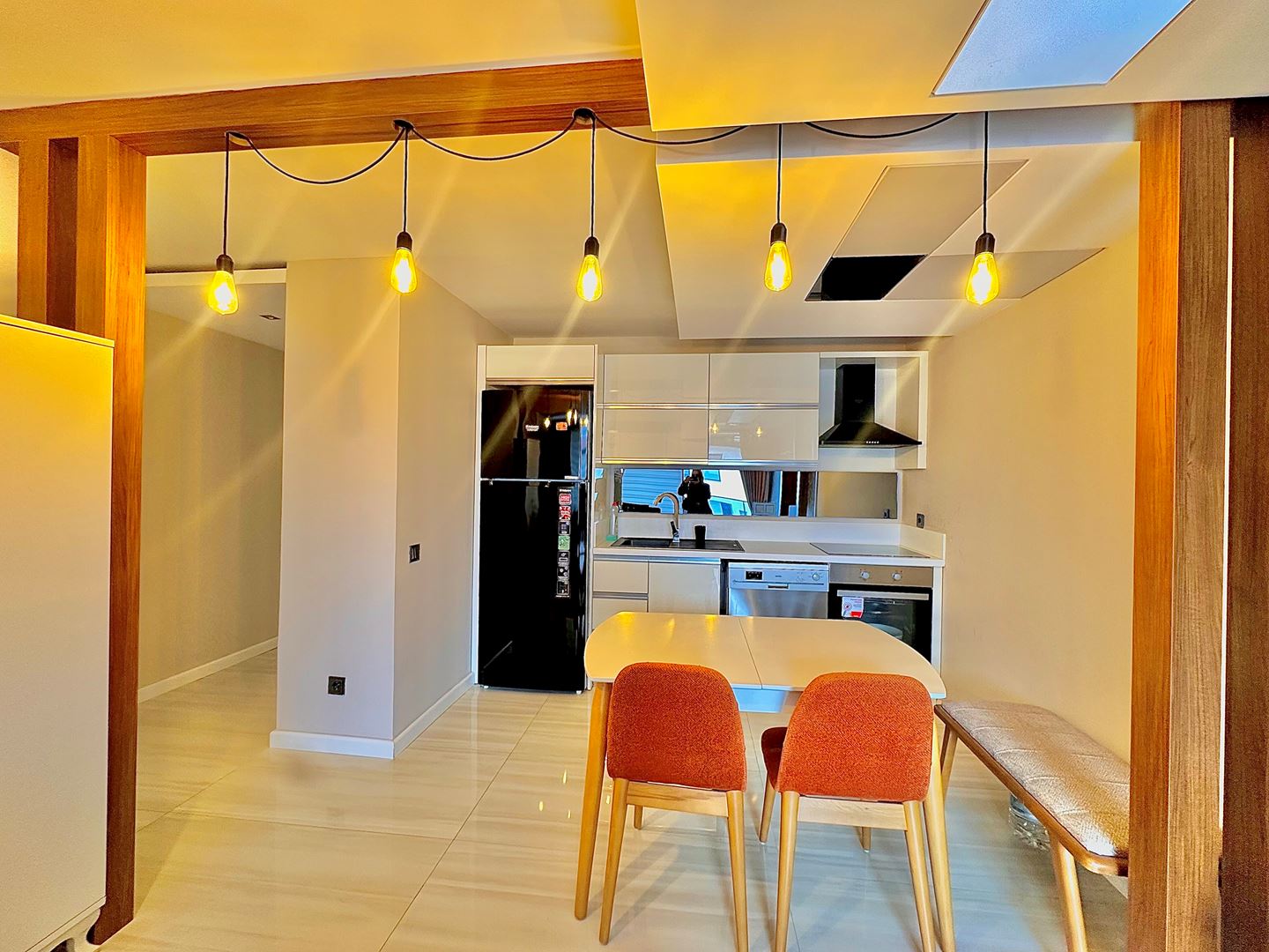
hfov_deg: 102.1
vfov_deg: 85.7
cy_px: 476
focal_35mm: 14
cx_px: 634
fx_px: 513
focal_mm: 2.22
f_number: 2.2
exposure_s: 1/50
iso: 200
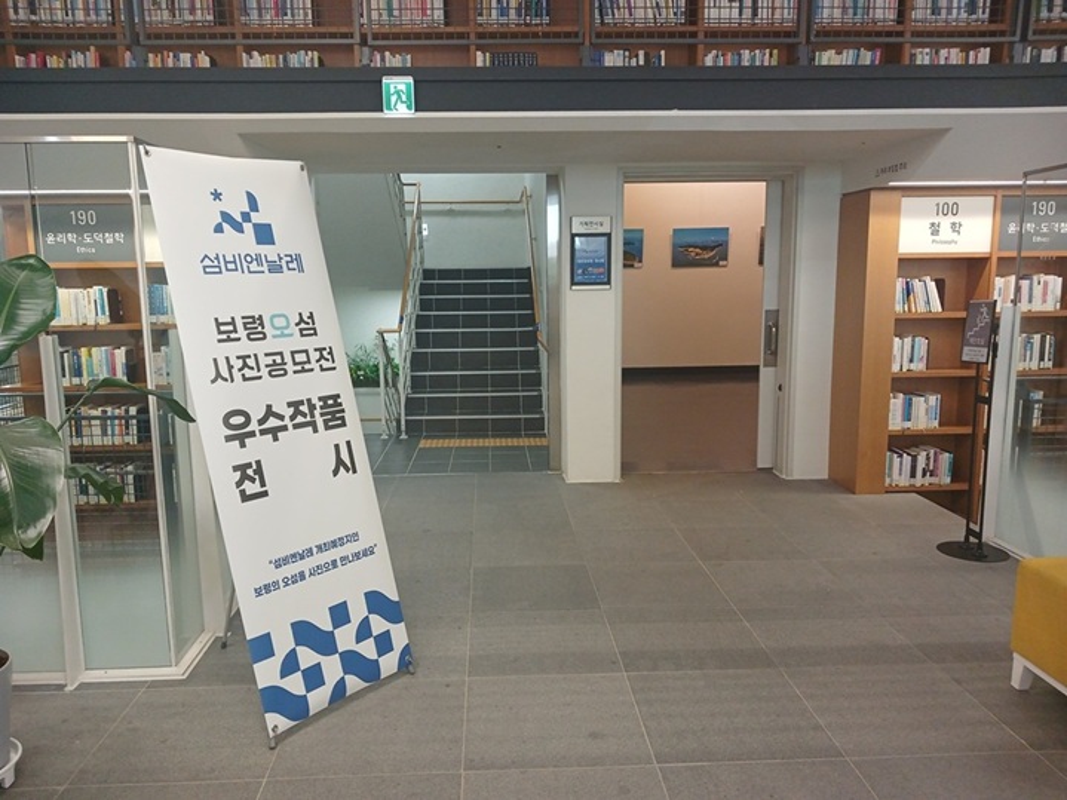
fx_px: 832
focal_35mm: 27
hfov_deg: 65.3
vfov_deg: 51.3
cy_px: 400
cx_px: 534
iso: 160
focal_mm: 4
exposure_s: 1/60
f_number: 1.8
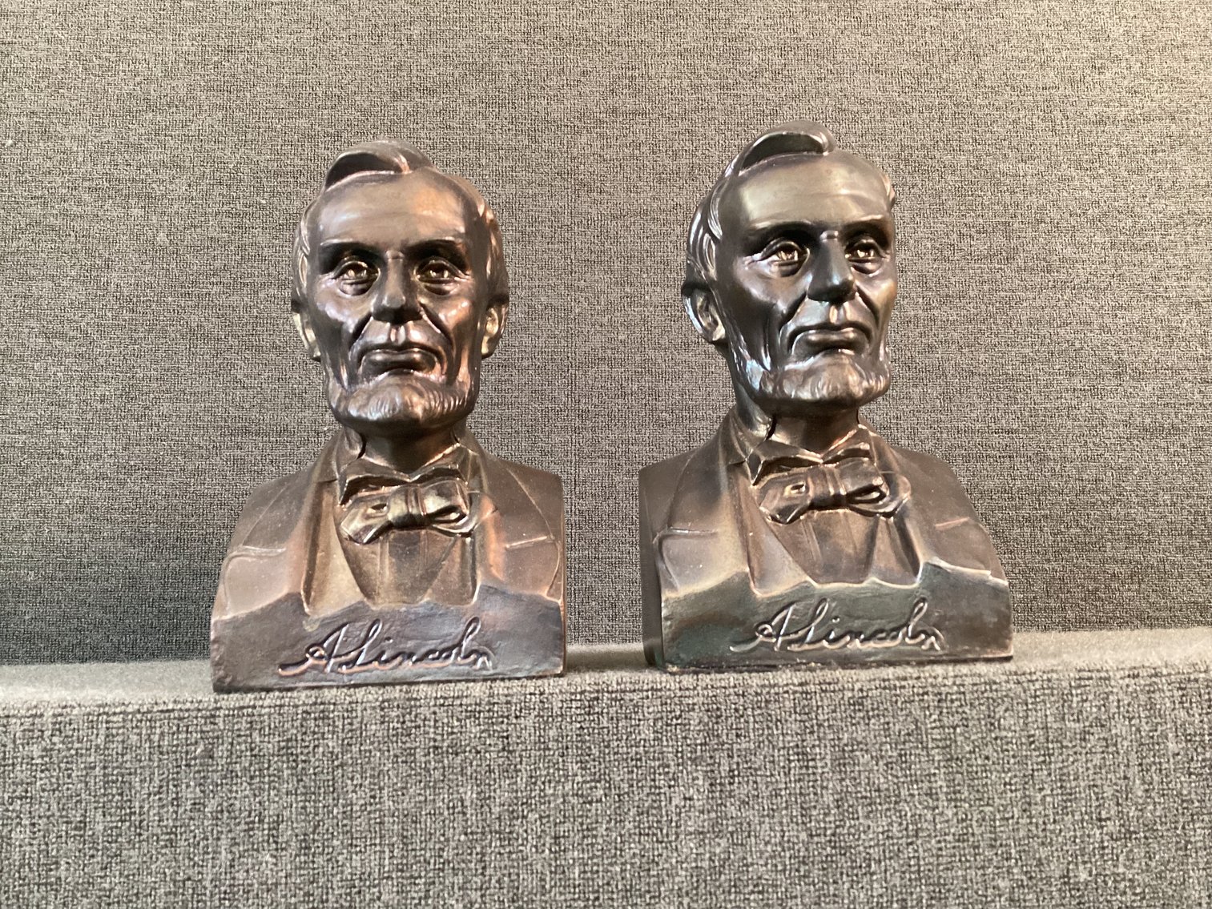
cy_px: 454
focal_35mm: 31
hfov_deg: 58.3
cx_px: 606
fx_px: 1085
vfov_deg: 45.4
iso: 400
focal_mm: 3.3
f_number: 2.4
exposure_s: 1/60
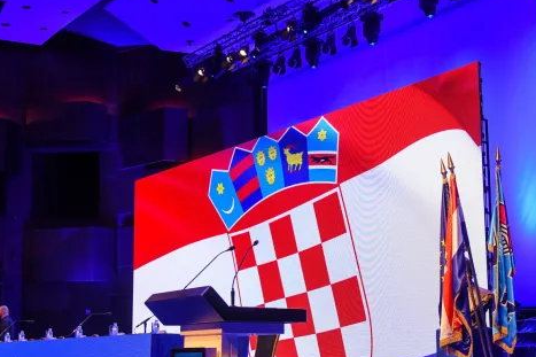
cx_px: 337
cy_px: 221
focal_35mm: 57
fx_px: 848
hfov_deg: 34.9
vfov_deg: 23.7
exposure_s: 1/250
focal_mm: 35
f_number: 5
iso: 2000
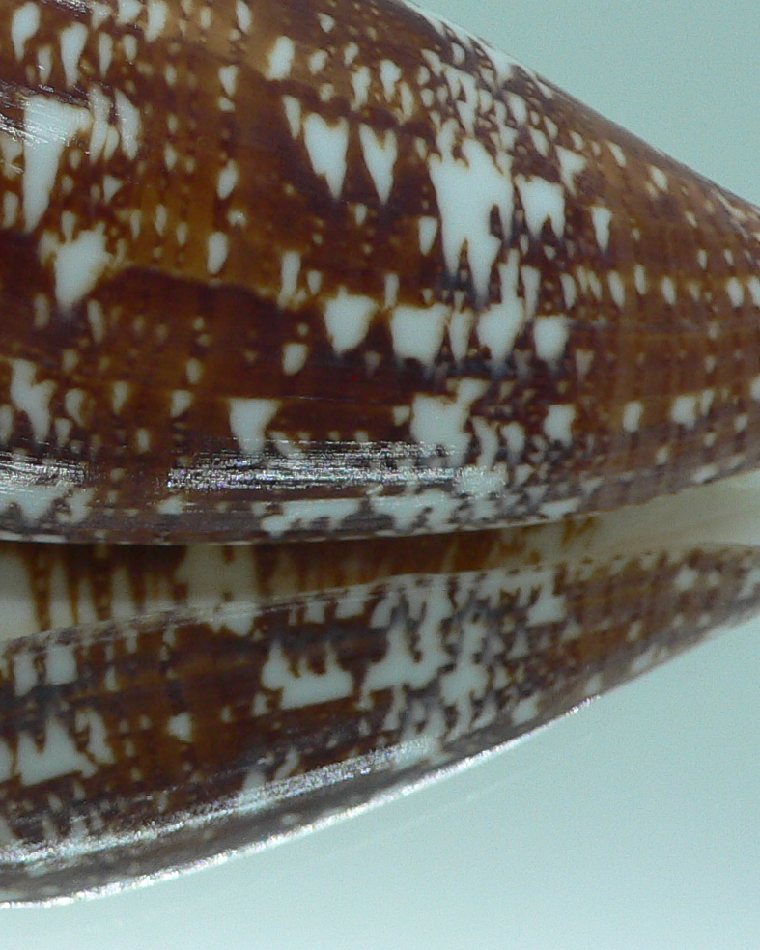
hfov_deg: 21.8
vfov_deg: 26.8
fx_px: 1968
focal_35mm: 70
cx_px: 245
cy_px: 235
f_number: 2.8
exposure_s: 1/60
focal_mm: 4.6
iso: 100
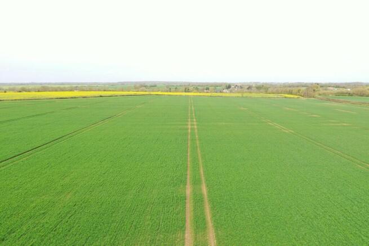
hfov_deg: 65.5
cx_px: 184
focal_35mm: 28
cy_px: 123
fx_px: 287
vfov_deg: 46.4
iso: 100
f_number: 5
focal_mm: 10.26
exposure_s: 1/200
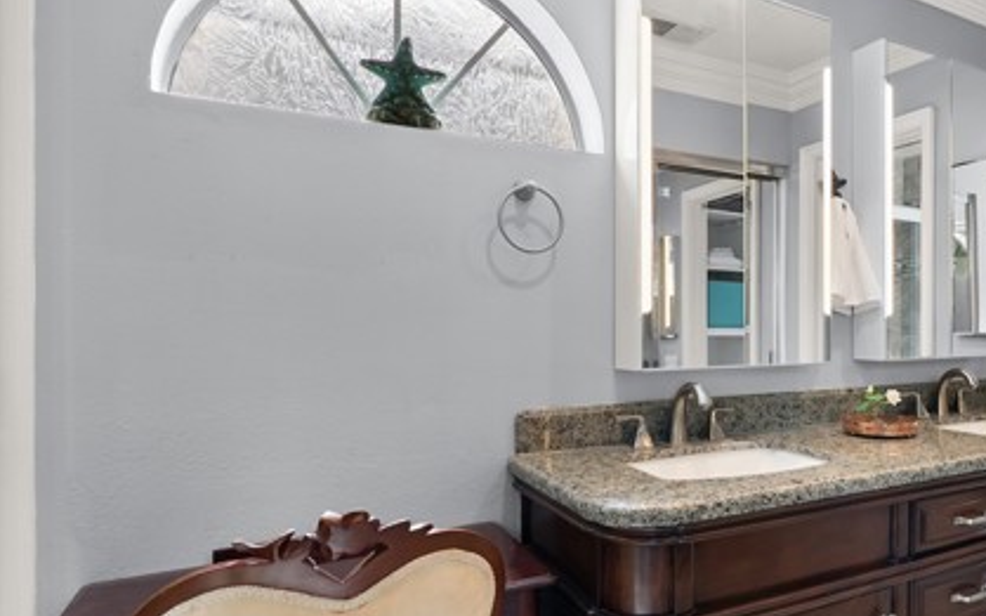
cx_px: 698
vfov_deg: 49.2
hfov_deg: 69.3
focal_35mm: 25
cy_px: 334
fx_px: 672
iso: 640
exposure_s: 1/6
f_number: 9
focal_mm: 16
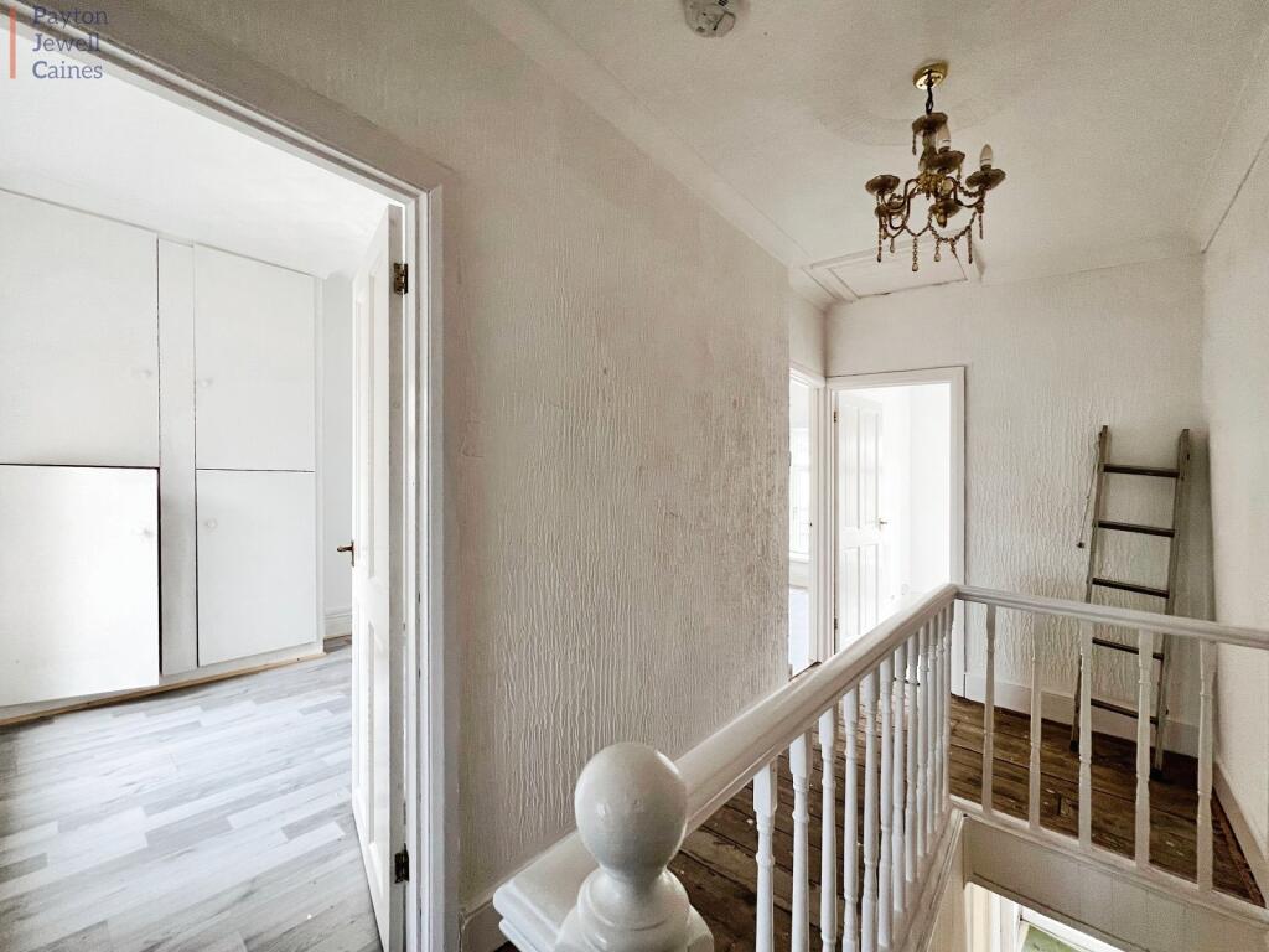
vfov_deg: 89.9
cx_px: 634
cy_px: 476
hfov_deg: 106.2
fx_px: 477
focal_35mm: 13
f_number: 1.8
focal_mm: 1.57
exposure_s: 1/99
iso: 125
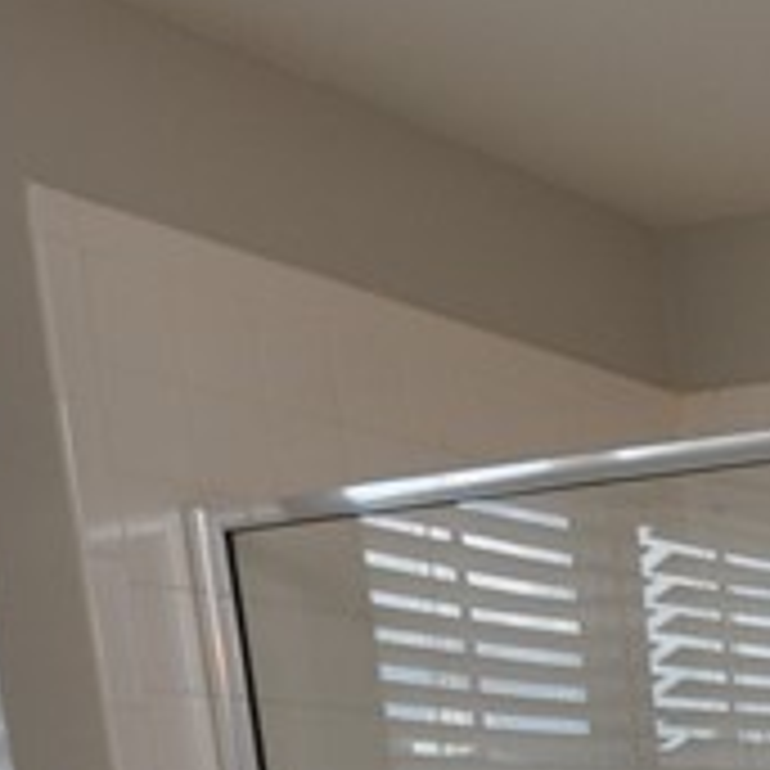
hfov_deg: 17.4
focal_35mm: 81
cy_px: 1310
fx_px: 2038
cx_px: 1382
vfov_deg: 17.9
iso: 200
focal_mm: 10
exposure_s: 1/125
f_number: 5.6
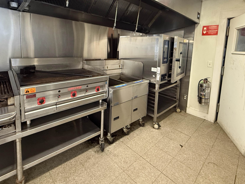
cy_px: 64
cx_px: 130
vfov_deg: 67.1
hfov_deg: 84.6
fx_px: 134
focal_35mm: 19
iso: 400
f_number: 2.2
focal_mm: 2.22
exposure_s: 1/41
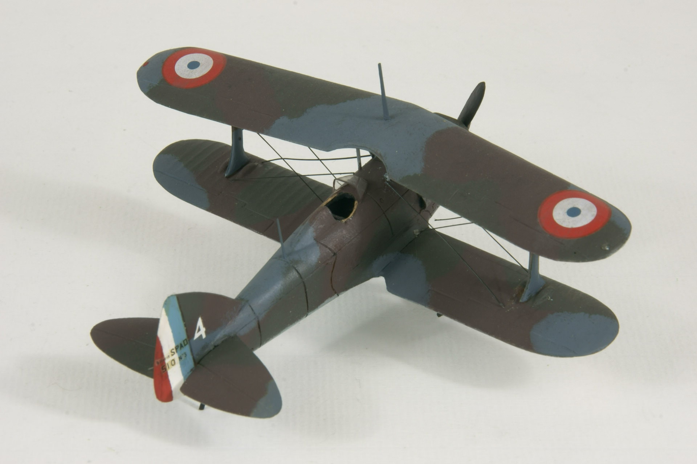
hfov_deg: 13.7
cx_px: 348
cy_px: 232
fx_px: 2904
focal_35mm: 150
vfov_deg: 9.1
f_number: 29
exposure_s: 2
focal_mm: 100
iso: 80
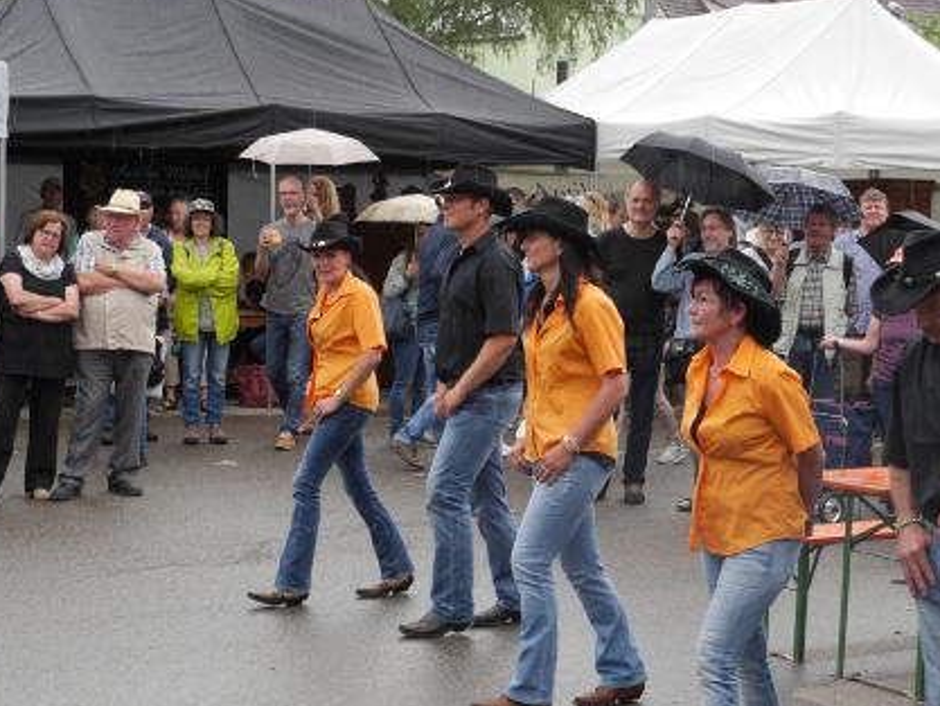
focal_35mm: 72
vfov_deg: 20.4
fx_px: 1956
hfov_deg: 27.0
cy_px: 383
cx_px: 392
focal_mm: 25
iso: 200
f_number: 7.1
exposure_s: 1/200
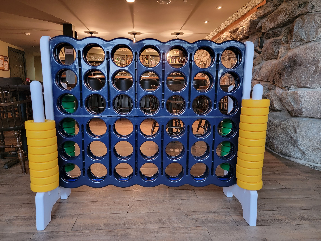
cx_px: 160
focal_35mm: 24
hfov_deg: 71.6
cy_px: 120
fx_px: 223
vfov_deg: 56.8
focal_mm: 6.7
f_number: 1.8
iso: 400
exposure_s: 1/40
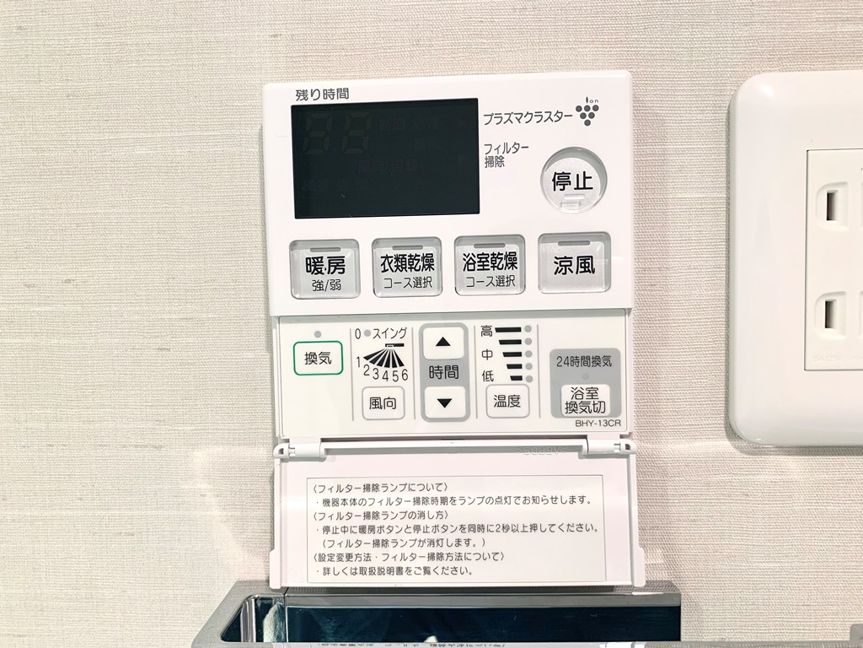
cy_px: 324
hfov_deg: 67.3
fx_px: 648
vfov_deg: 53.1
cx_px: 432
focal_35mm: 26
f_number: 1.8
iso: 64
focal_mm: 4.25
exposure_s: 1/50
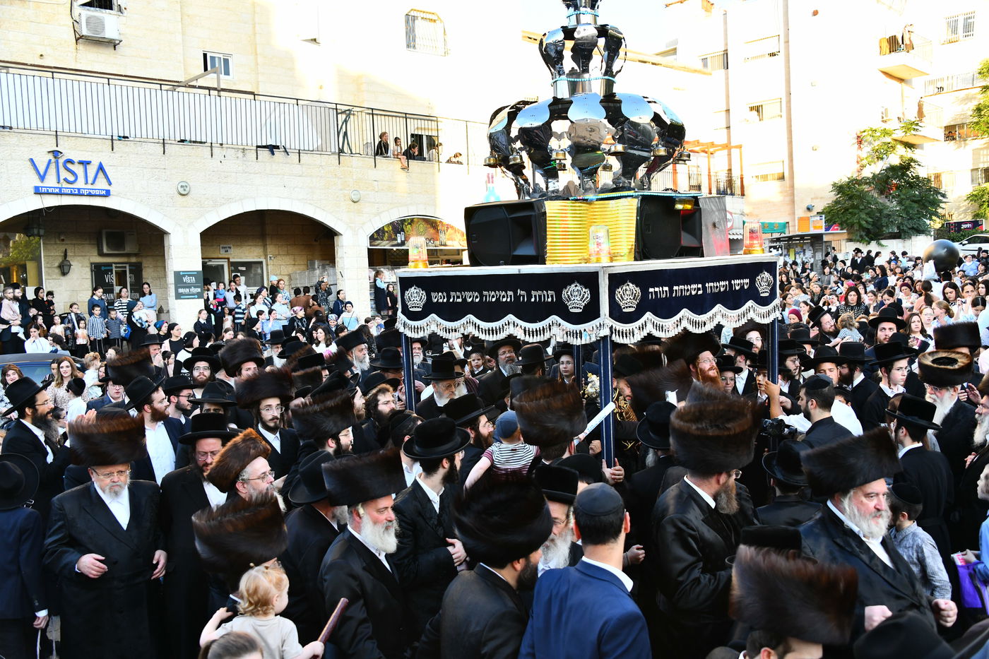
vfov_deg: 36.9
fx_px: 989
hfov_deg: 53.1
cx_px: 494
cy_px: 330
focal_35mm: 36
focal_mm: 36
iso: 800
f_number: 5.6
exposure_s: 1/320
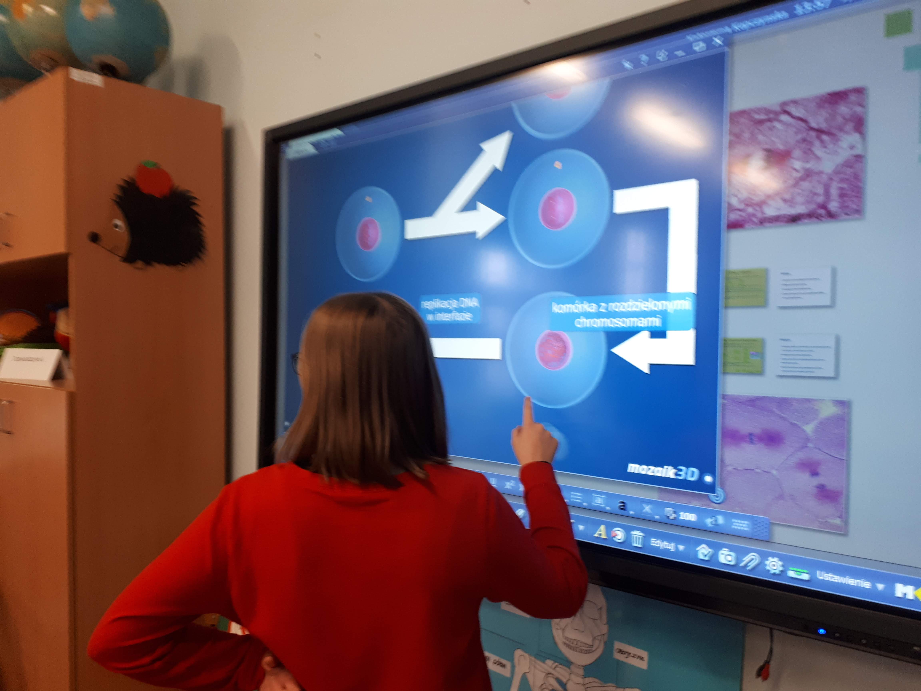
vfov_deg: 51.4
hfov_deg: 65.3
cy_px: 346
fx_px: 718
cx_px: 460
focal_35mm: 27
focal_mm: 3.6
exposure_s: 1/33
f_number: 1.9
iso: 160
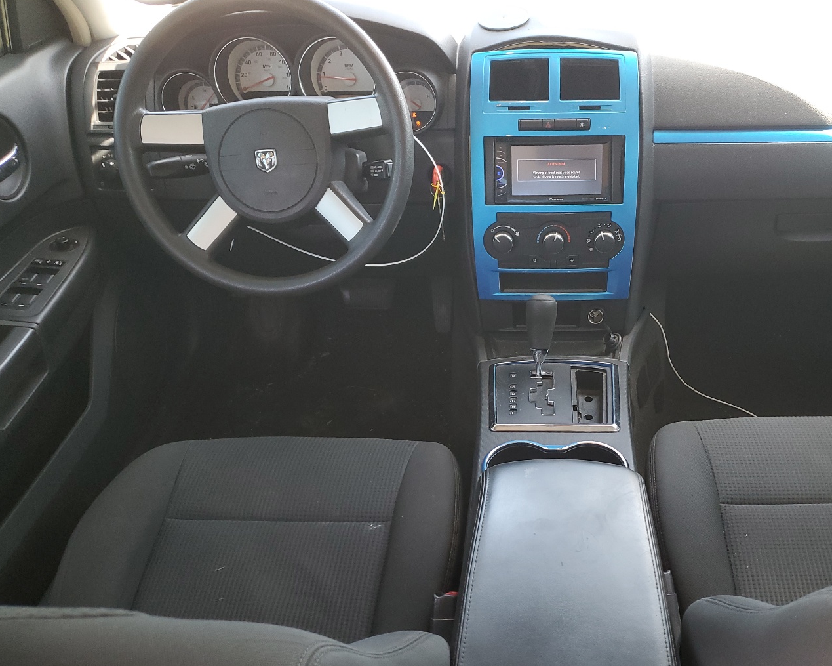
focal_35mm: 32
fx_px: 788
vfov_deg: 45.7
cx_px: 518
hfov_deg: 55.1
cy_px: 379
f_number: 1.5
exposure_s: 1/120
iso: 76
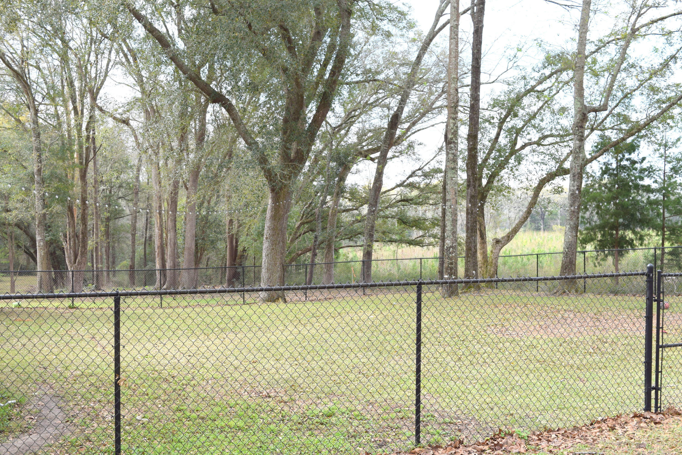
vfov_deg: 33.0
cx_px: 341
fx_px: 767
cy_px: 228
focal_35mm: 40
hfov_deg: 47.9
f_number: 8
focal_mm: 27
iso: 280
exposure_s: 1/250
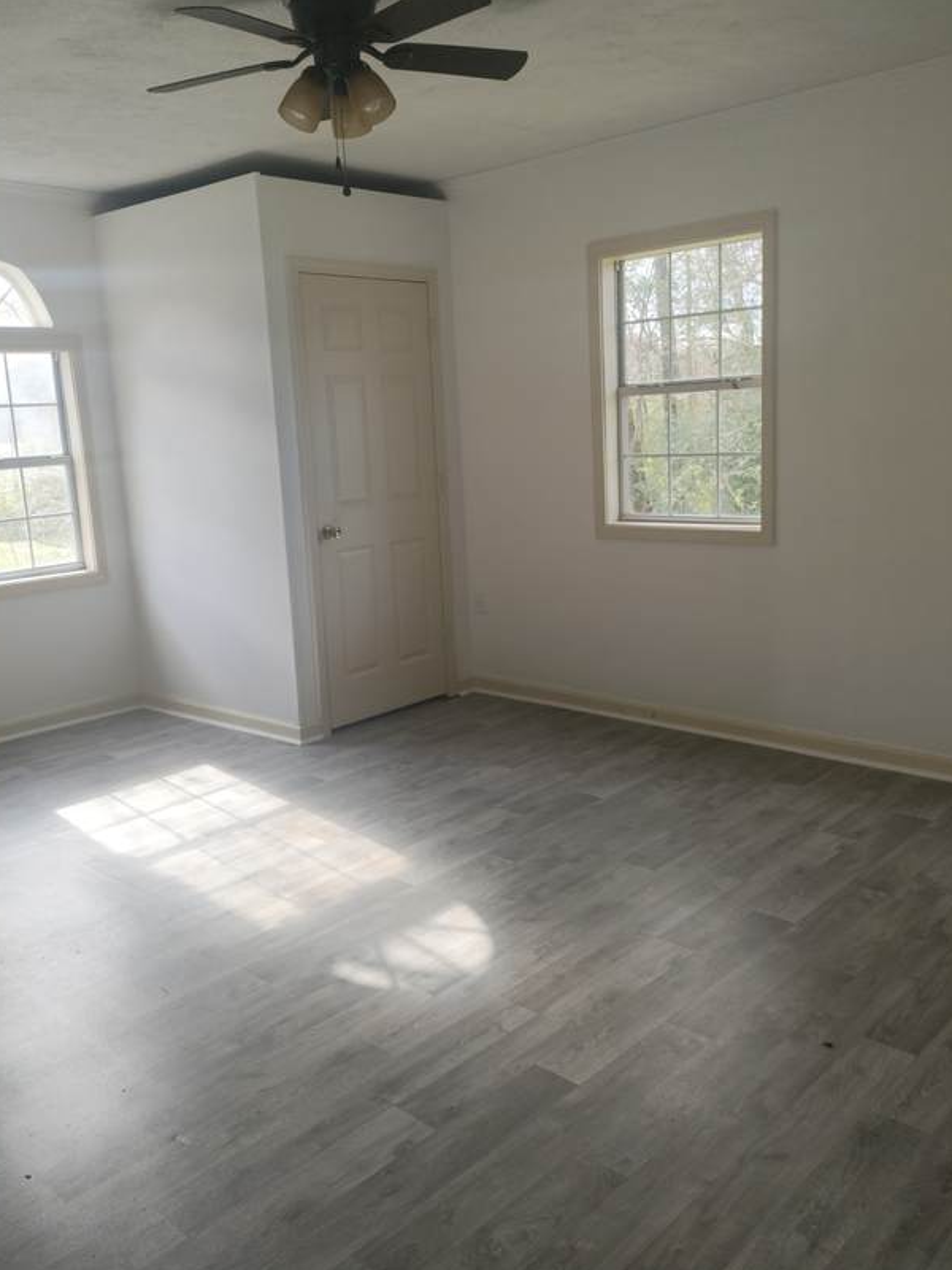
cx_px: 425
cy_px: 629
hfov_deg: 46.7
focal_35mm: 30
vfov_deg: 60.0
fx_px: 1100
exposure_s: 1/120
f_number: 1.7
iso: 217
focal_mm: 4.71
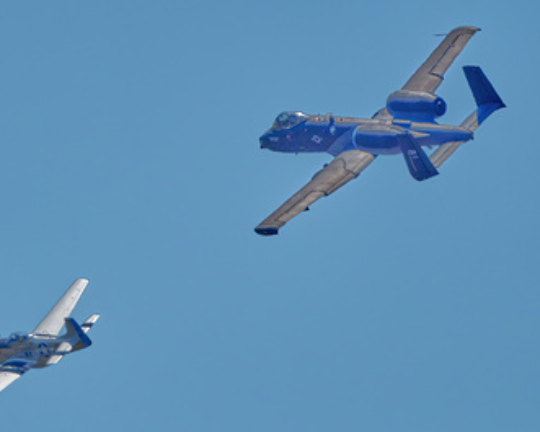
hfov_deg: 1.3
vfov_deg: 1.0
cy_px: 225
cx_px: 103
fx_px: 24476
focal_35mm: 1531
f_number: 6.3
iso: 160
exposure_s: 1/4000
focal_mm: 600
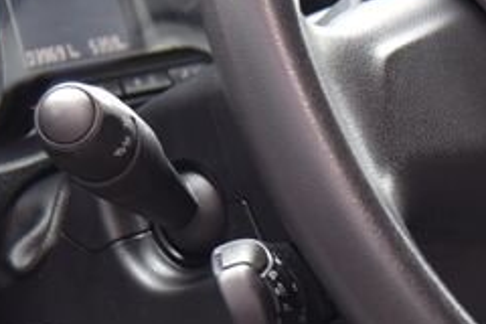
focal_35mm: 333
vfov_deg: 4.1
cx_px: 589
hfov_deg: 6.2
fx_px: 4495
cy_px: 89
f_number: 4
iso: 500
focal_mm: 78
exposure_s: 1/30
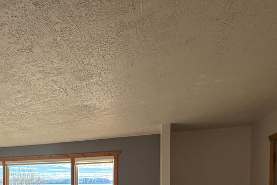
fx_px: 223
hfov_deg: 59.5
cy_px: 191
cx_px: 62
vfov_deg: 39.0
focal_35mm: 29
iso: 64
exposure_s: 1/679
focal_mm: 2.22
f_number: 2.2
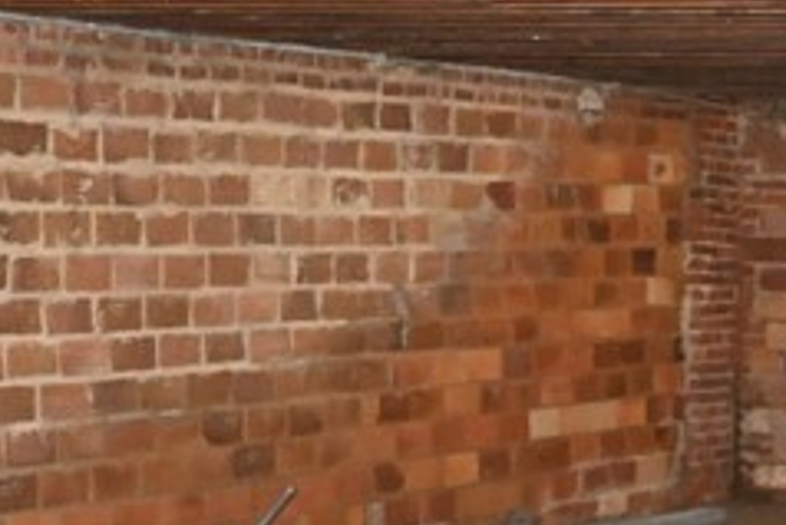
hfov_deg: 14.9
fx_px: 2993
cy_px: 522
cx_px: 591
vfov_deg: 10.0
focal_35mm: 137
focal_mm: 20
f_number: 4
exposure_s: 1/60
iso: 4500
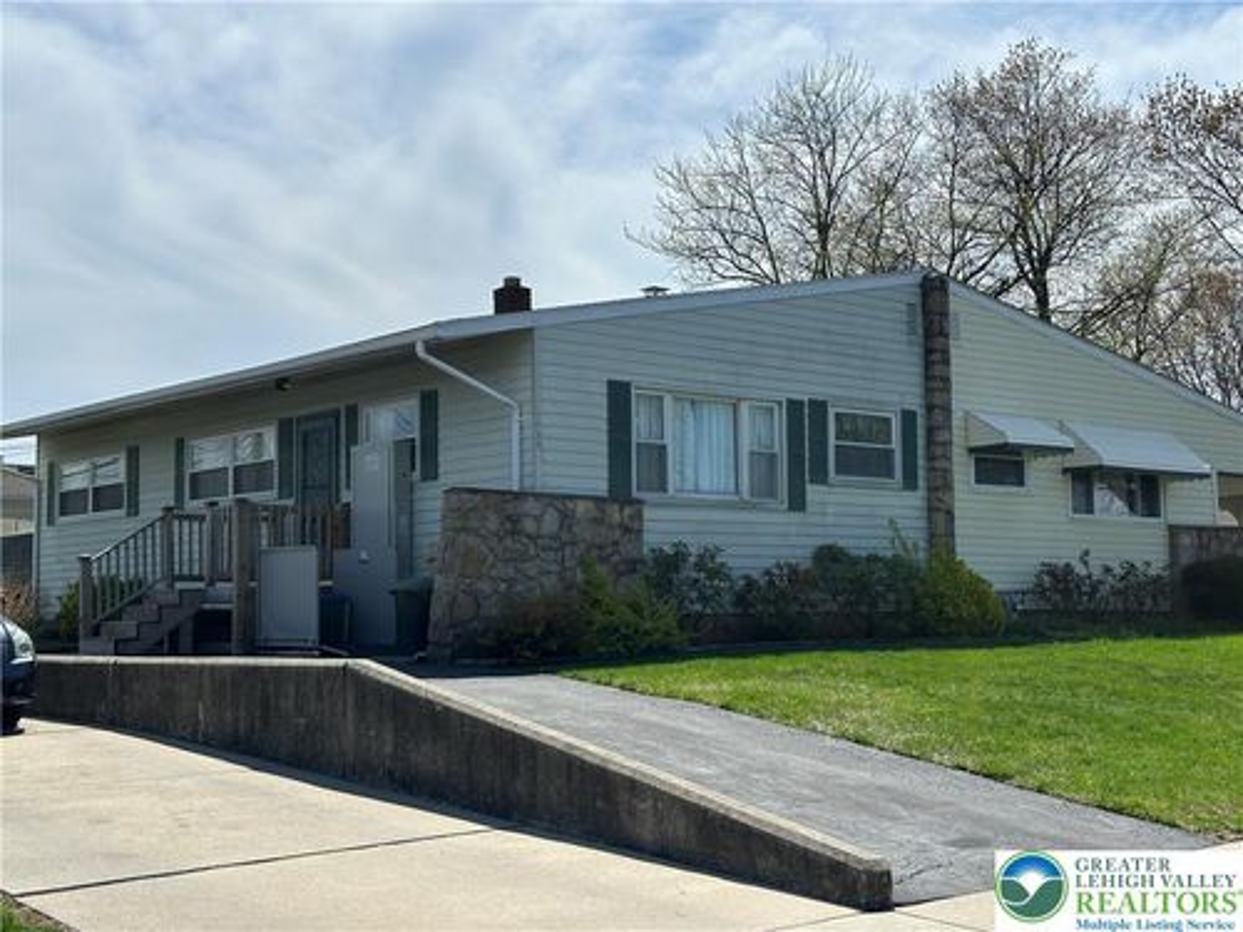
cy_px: 466
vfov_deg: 30.3
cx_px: 622
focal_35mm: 48
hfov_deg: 39.7
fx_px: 1724
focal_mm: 6.86
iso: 64
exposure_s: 1/7092
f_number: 1.78
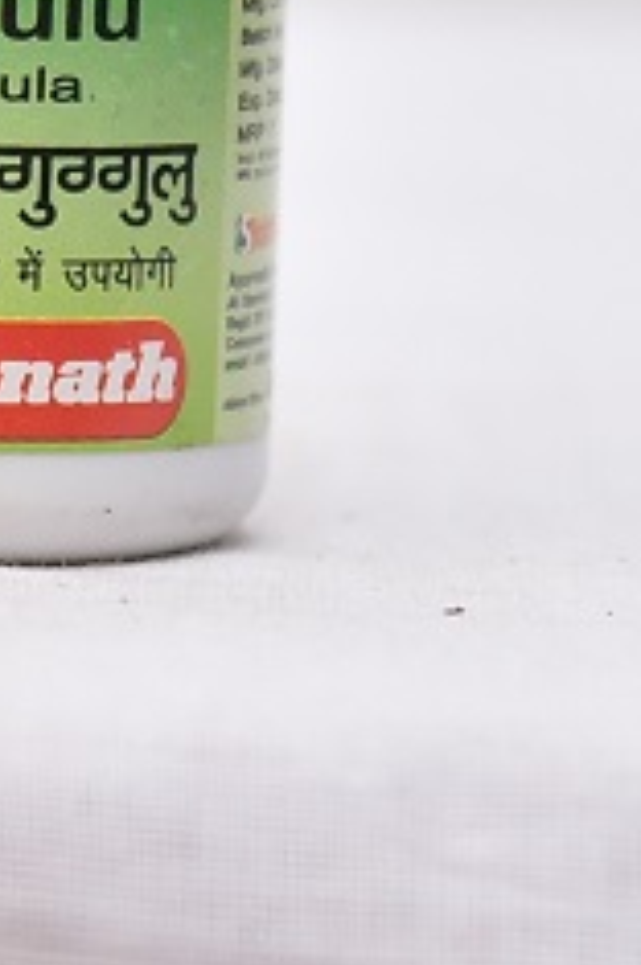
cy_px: 103
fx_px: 5518
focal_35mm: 206
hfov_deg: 6.6
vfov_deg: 10.0
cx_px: -16
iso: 1600
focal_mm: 92
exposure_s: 1/125
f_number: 4.5
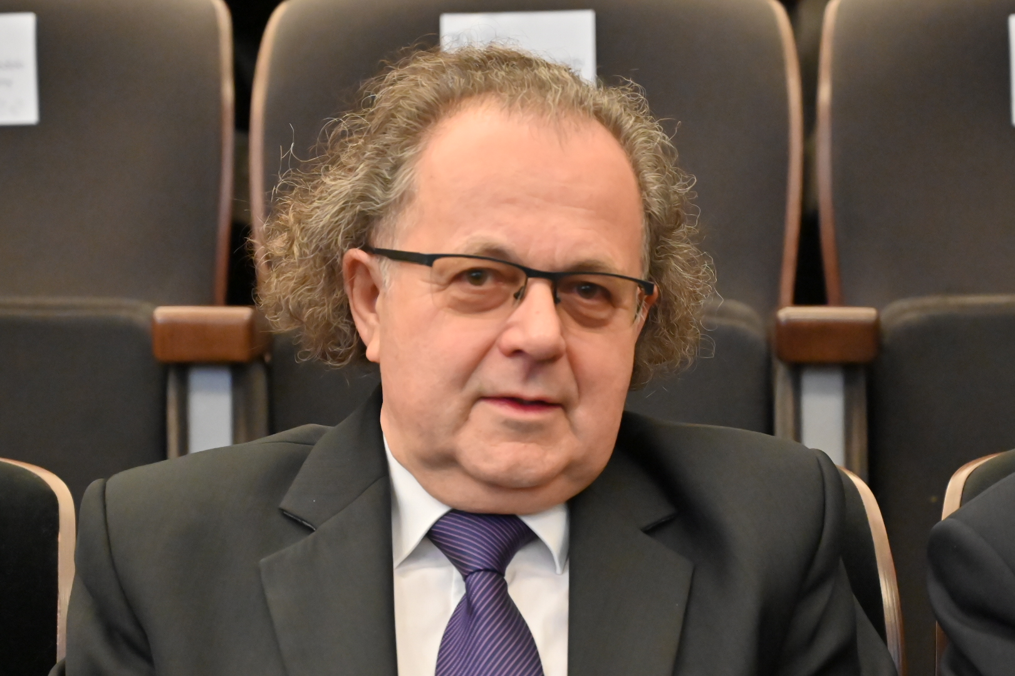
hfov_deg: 31.0
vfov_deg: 20.9
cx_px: 508
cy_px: 338
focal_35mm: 65
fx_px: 1832
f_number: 4
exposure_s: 1/200
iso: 8000
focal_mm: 65
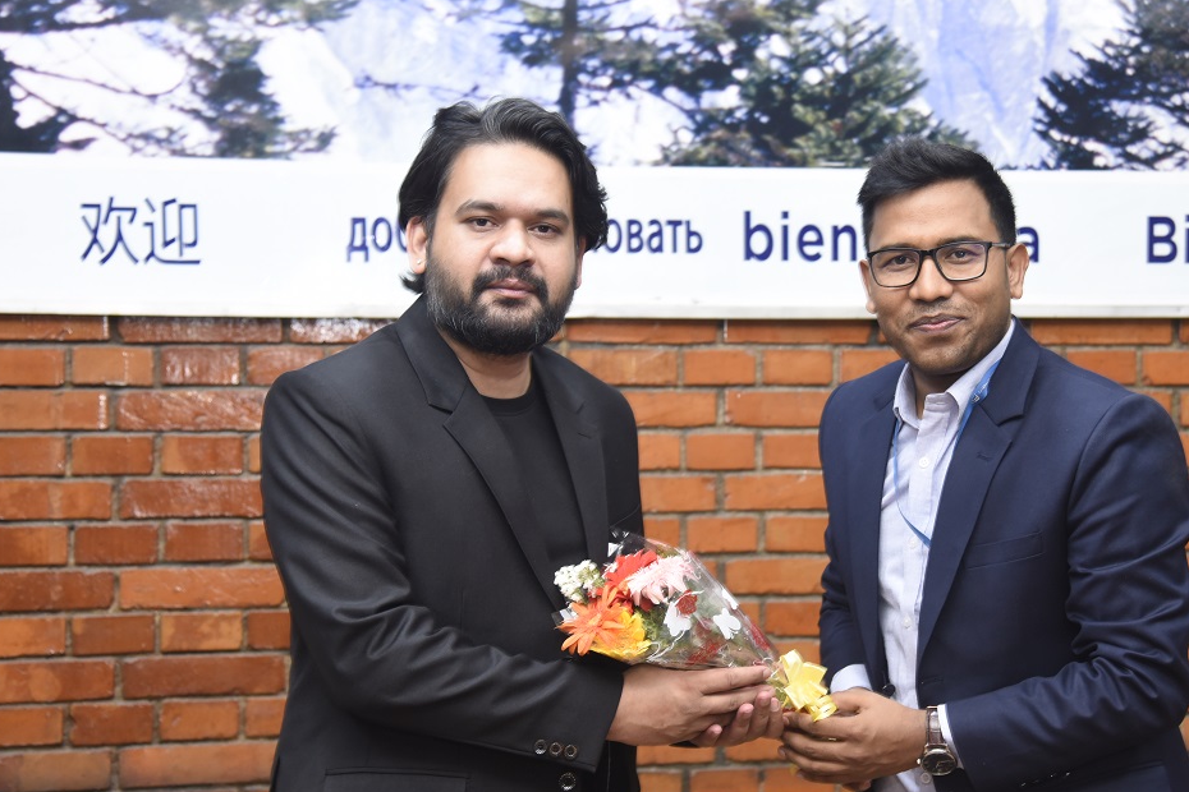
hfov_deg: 28.4
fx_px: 2345
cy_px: 419
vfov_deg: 19.2
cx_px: 730
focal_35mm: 71
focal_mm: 55
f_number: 4
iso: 1000
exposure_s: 1/80
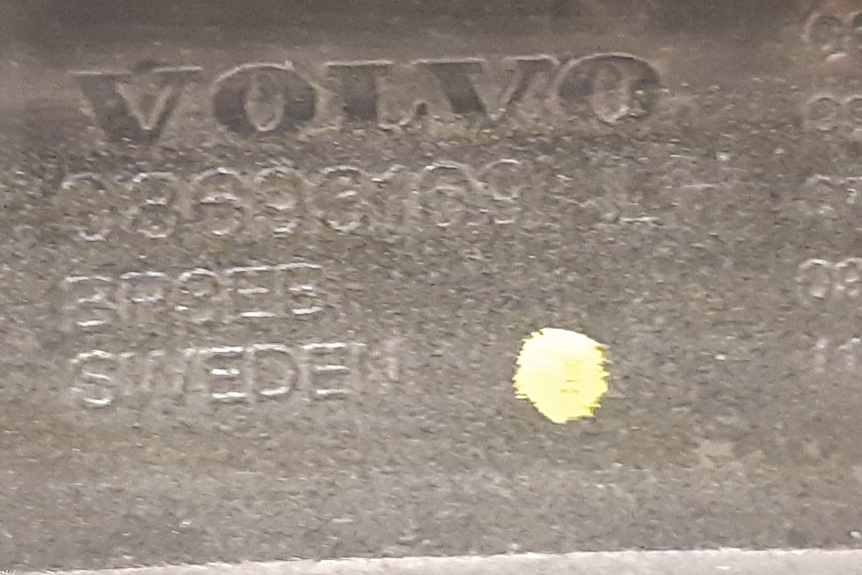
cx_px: 418
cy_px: 241
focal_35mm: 28
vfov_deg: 46.2
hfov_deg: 65.5
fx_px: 670
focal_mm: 3.93
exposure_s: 1/25
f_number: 1.7
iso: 500
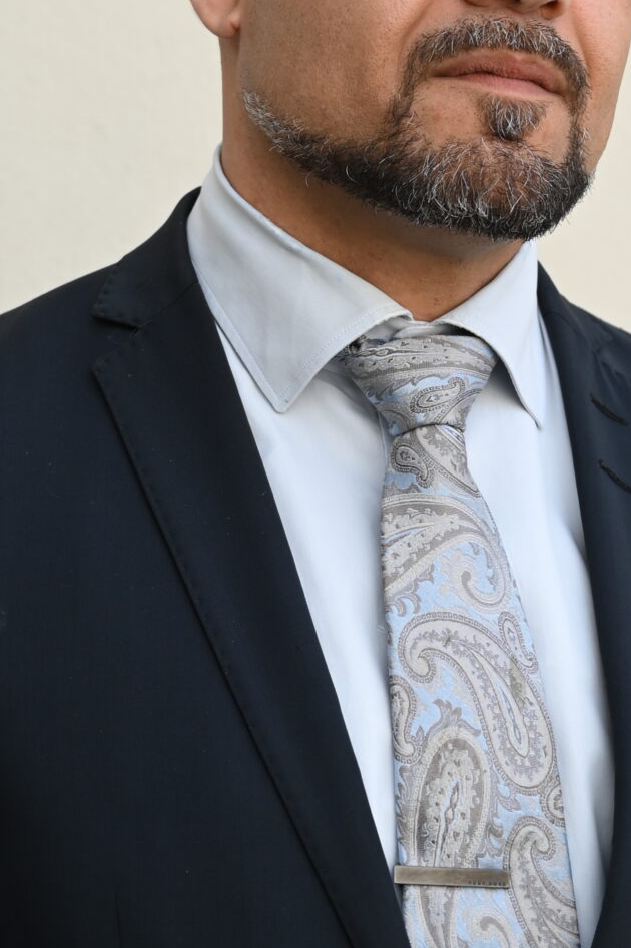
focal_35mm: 127
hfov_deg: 10.8
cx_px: 364
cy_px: 204
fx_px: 3344
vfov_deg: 16.0
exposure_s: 1/320
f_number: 4
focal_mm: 47
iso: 140
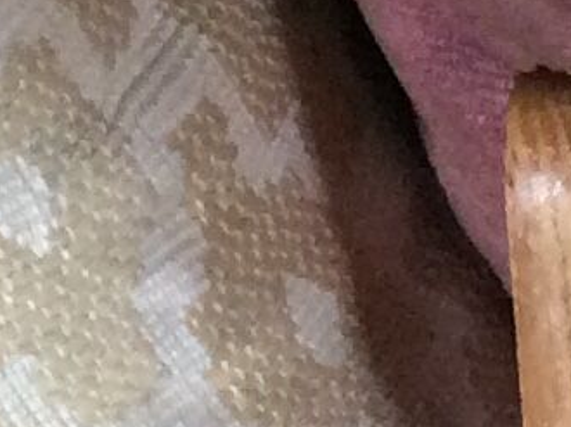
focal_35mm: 251
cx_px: 1339
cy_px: 1138
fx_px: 4137
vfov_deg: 5.6
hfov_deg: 7.4
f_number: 2.4
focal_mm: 3.3
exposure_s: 1/25
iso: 125
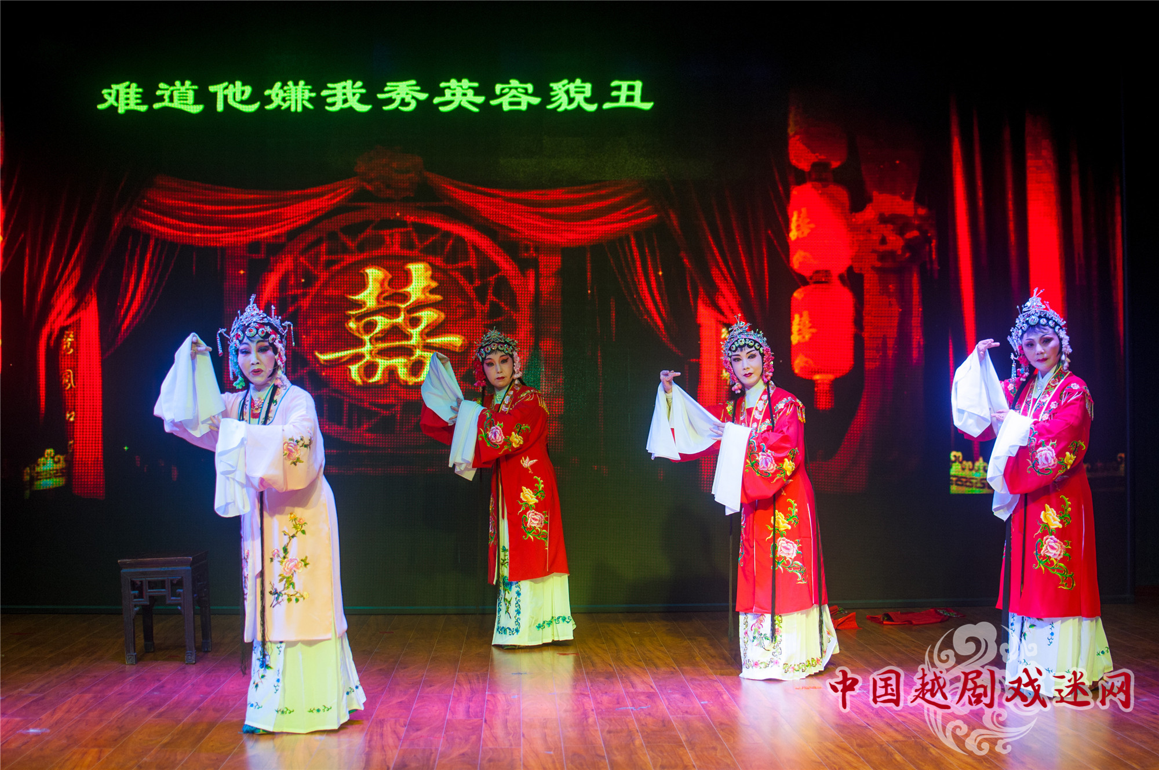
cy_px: 385
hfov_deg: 37.9
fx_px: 1688
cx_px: 580
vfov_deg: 25.7
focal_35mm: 52
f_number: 2.2
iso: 200
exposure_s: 1/125
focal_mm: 35
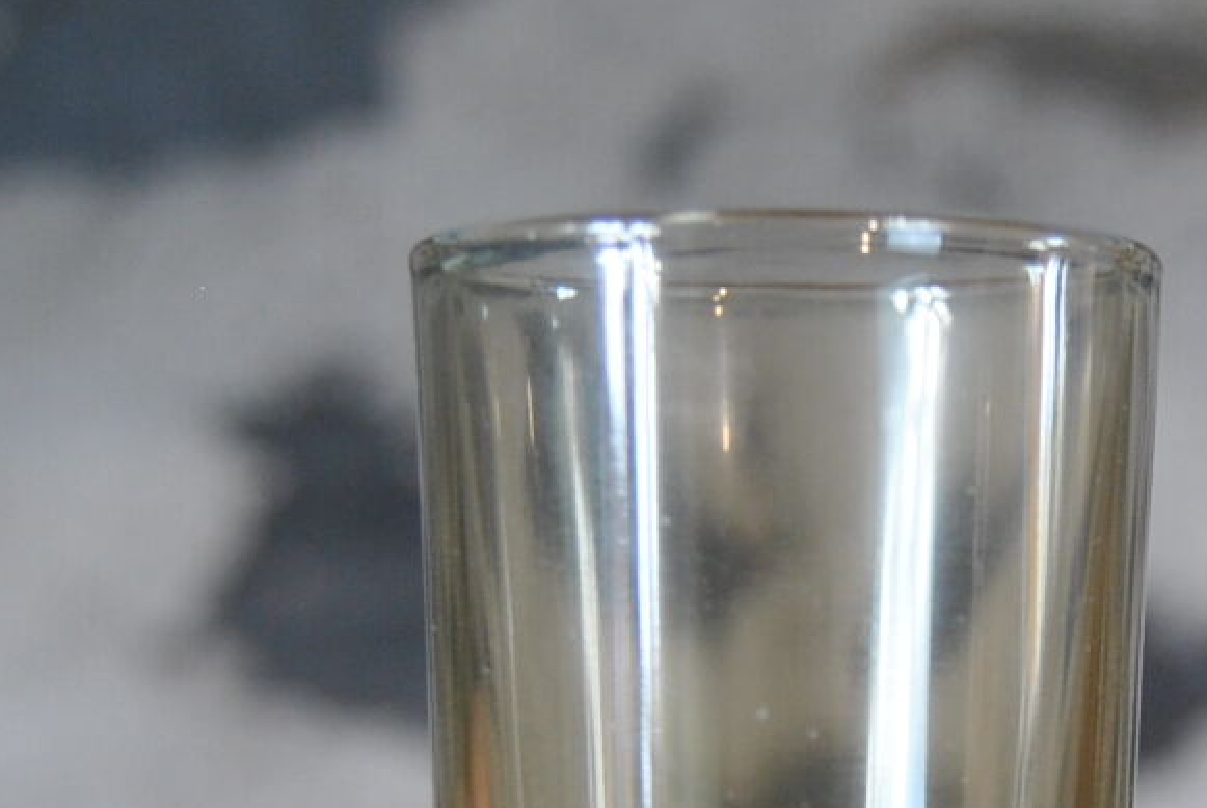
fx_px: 3693
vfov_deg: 12.3
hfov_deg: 18.4
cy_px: 802
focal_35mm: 110
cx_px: 939
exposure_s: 1/30
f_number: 3.5
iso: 320
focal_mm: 22
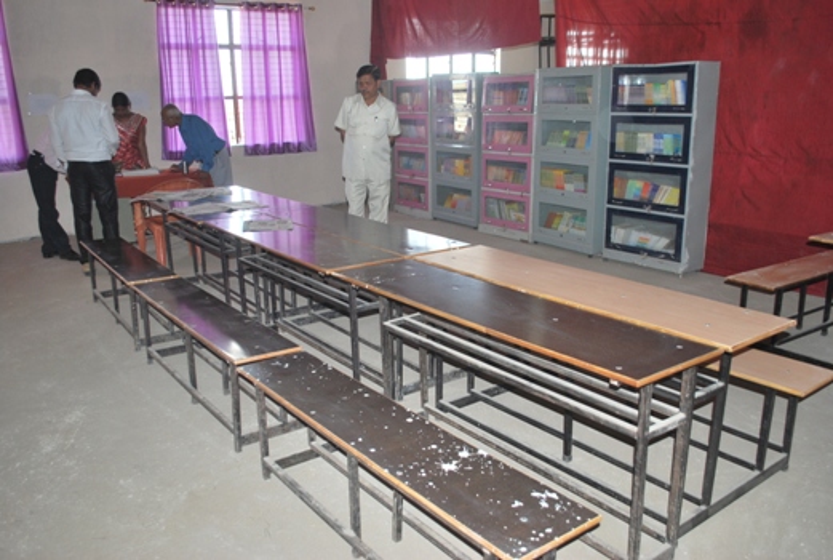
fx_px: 696
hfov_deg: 61.8
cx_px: 416
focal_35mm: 30
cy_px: 280
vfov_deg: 43.8
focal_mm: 20
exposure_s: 1/60
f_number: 3.8
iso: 200
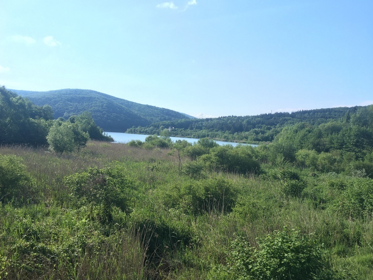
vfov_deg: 46.8
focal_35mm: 30
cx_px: 182
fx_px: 323
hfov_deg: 60.0
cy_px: 140
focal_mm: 4.15
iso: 25
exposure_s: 1/739
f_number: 2.2
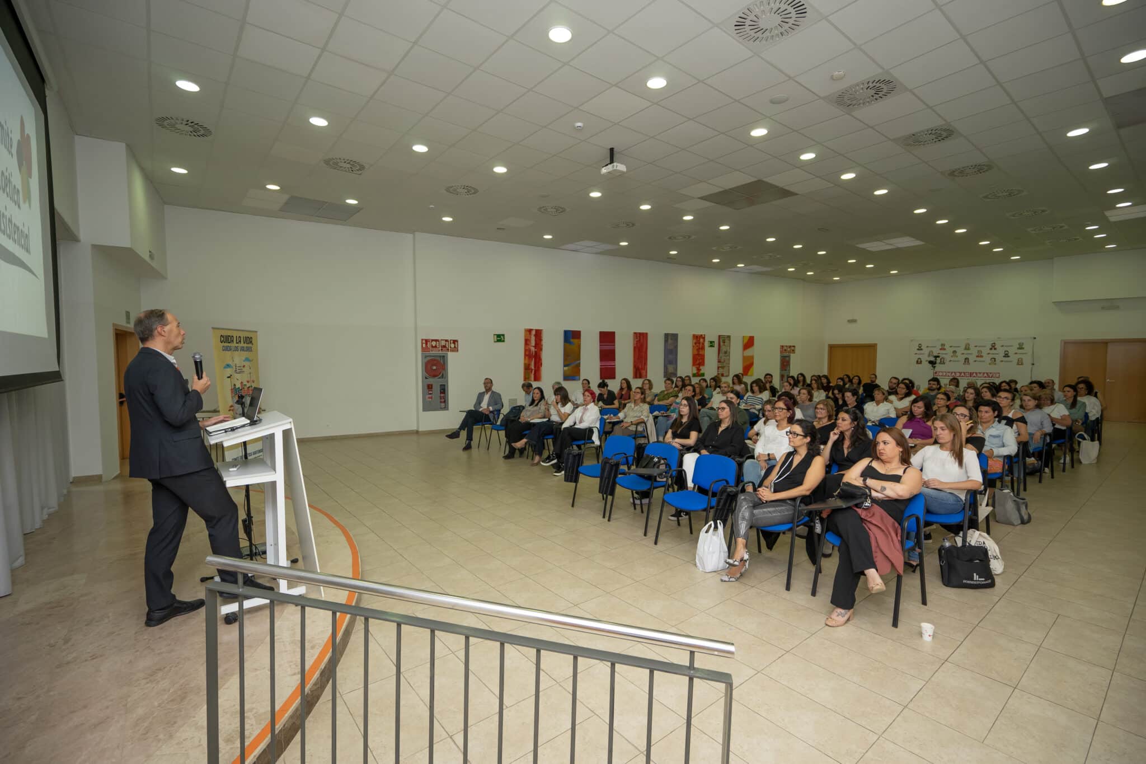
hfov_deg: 96.7
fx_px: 509
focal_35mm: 16
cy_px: 382
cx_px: 573
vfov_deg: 73.7
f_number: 4
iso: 400
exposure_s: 1/160
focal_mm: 16
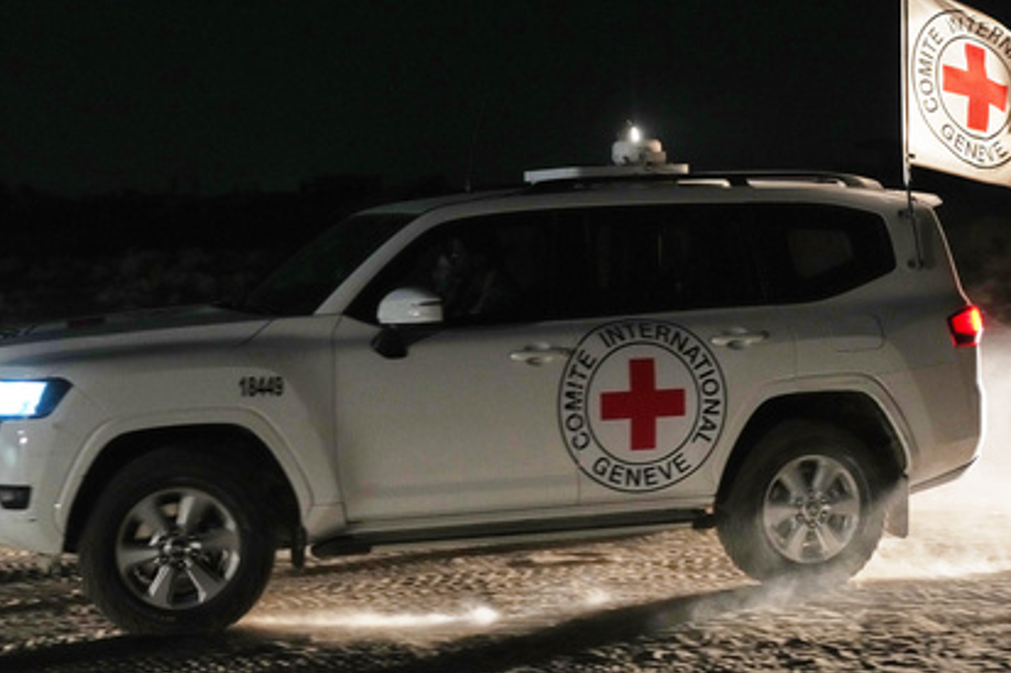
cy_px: 312
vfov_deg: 21.9
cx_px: 446
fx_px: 1740
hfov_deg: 32.4
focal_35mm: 62
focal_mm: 50
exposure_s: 1/100
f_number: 2.2
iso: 3200
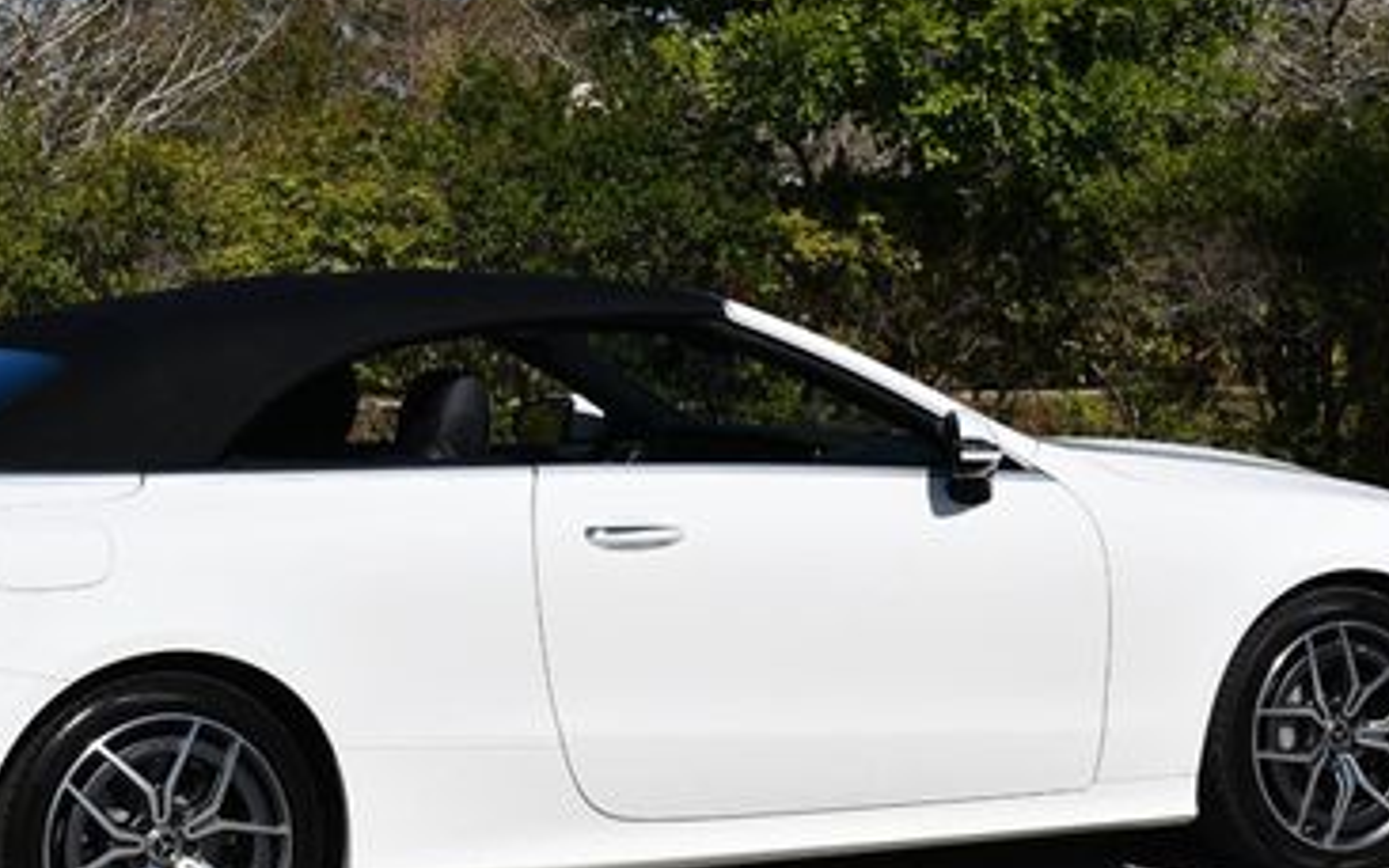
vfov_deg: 12.2
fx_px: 4052
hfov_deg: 19.4
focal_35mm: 107
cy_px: 387
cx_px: 467
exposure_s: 1/400
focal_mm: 30
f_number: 10
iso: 100
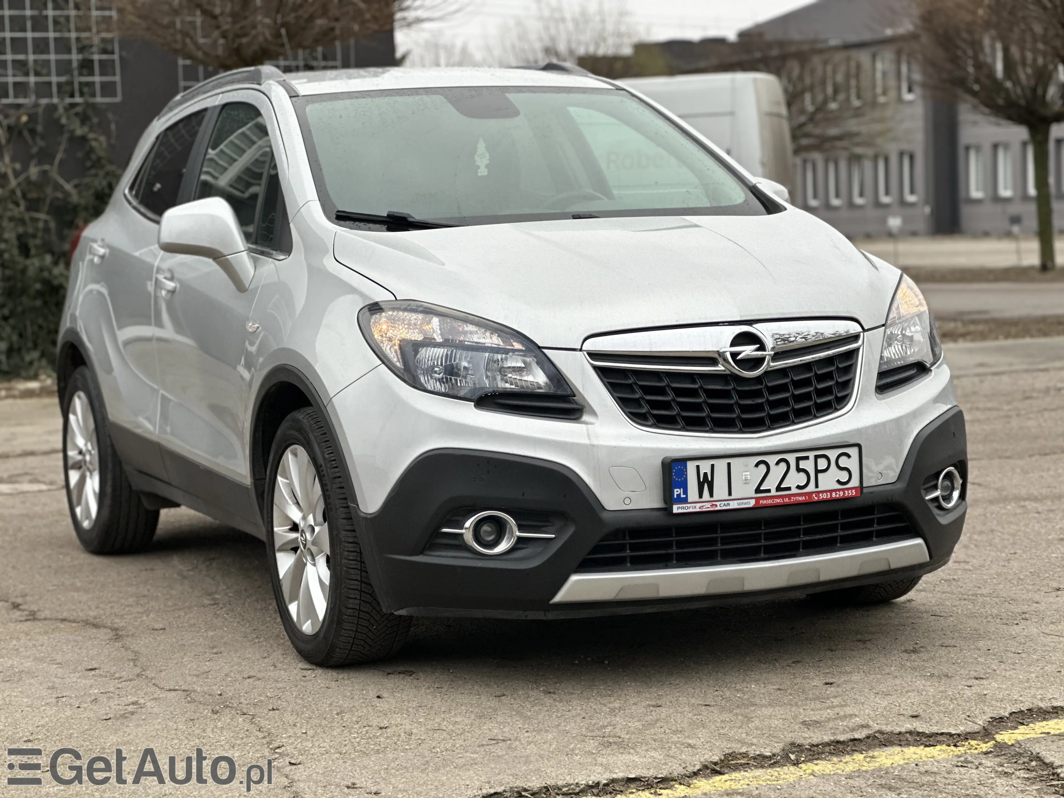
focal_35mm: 77
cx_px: 532
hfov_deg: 25.3
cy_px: 399
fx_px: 2367
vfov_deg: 19.1
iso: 100
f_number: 2.8
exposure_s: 1/121
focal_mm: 9
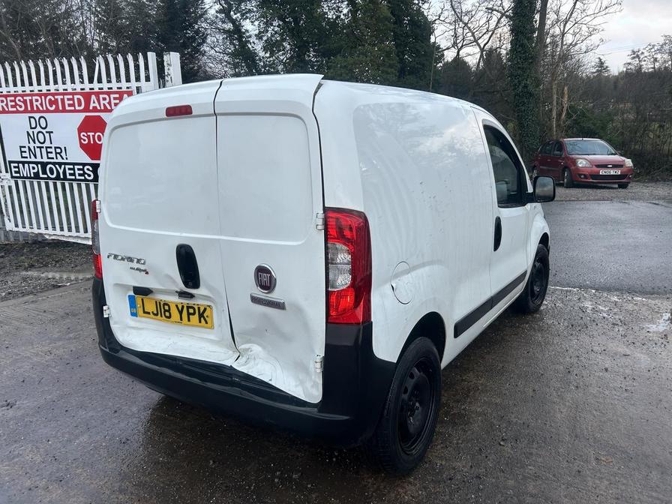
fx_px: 505
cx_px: 336
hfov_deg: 67.3
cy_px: 252
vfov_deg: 53.1
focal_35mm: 26
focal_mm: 5.7
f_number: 1.5
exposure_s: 1/153
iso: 40
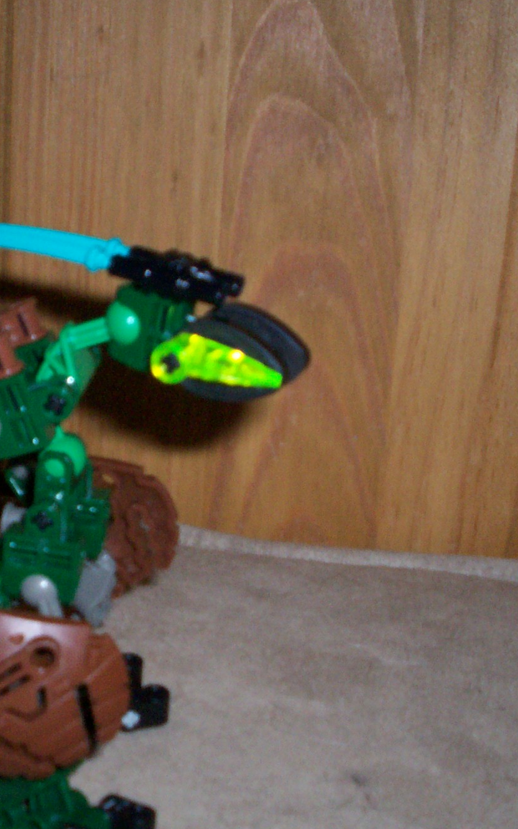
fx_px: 1490
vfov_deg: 31.0
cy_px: 496
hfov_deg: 19.0
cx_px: -38
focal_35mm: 66
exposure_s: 1/64
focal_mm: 5.9
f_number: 4.5
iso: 140
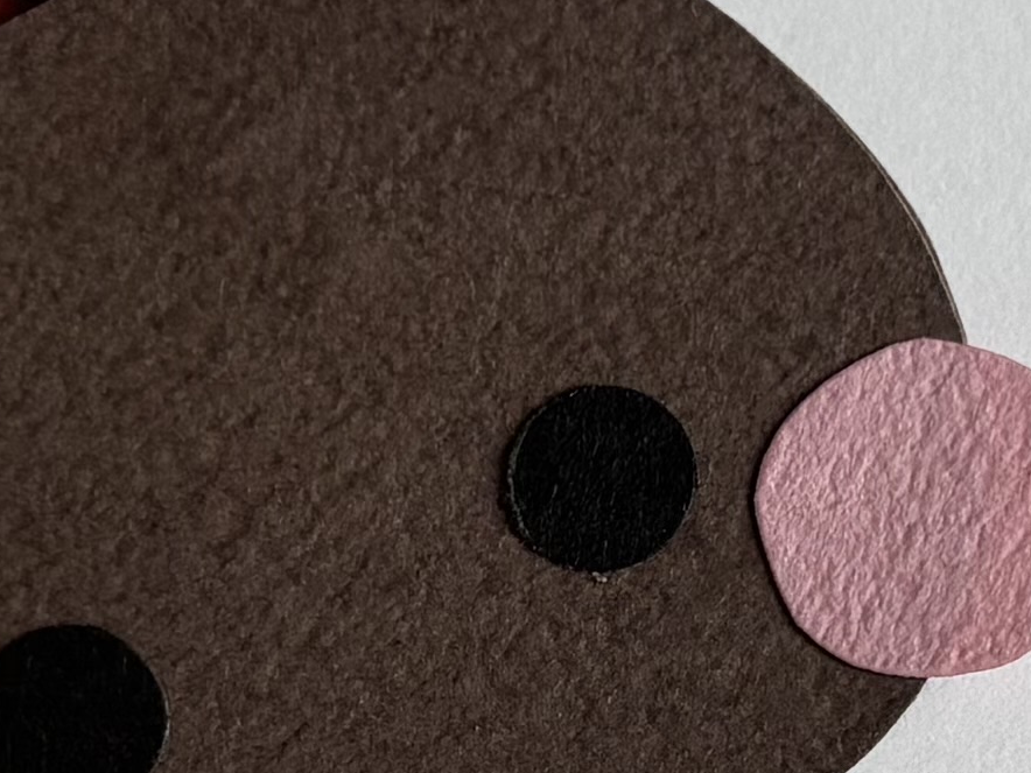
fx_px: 5004
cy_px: 947
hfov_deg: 11.8
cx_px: 552
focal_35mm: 168
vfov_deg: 8.7
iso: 50
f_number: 1.6
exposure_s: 1/121
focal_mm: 5.96
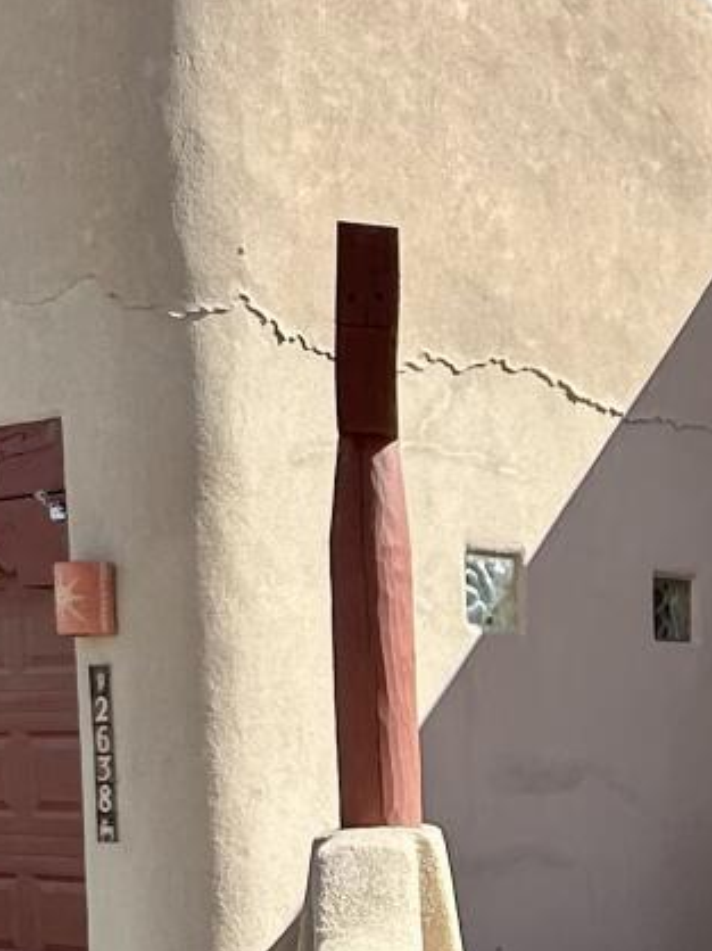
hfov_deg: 20.4
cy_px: 908
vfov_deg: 27.6
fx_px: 1839
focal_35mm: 67
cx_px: 874
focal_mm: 2.22
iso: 40
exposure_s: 1/924
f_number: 2.2
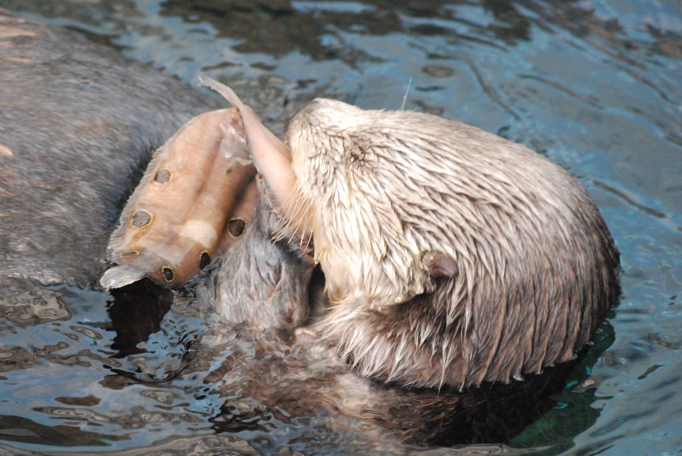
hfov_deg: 6.4
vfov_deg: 4.3
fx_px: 6099
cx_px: 318
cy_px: 236
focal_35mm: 322
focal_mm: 195
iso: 1600
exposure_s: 1/160
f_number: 6.3
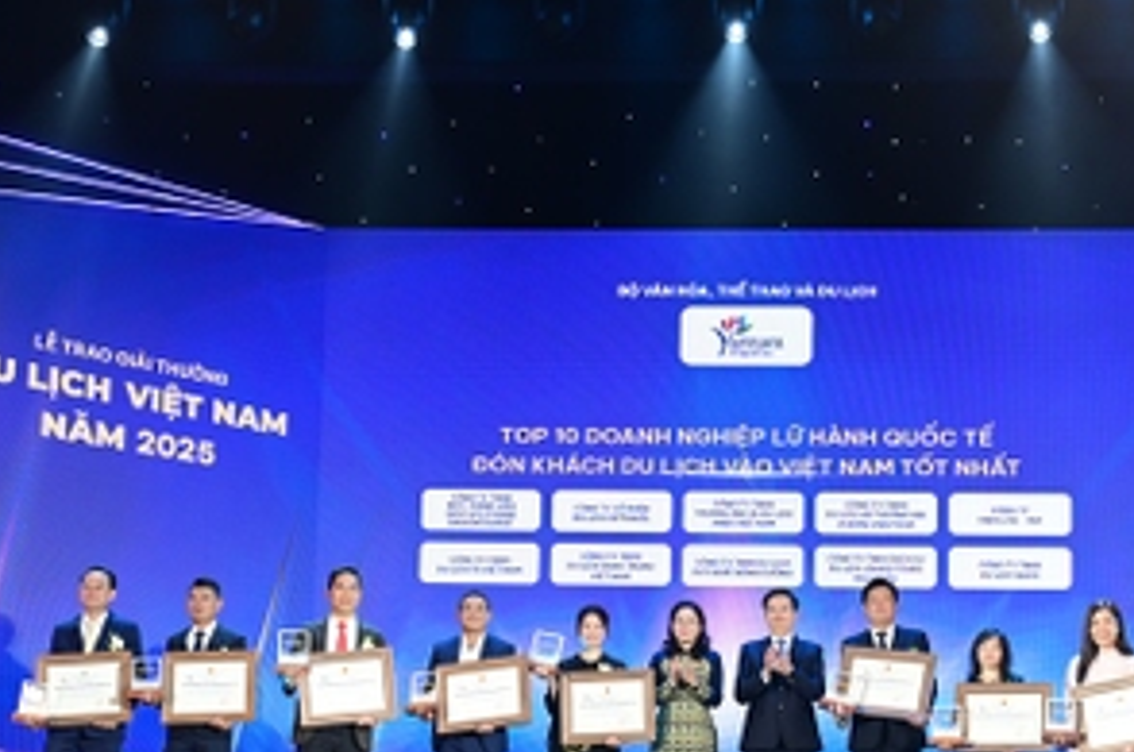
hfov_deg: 30.1
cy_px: 611
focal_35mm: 67
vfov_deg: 20.0
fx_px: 2107
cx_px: 663
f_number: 5
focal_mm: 41
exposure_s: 1/160
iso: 1250
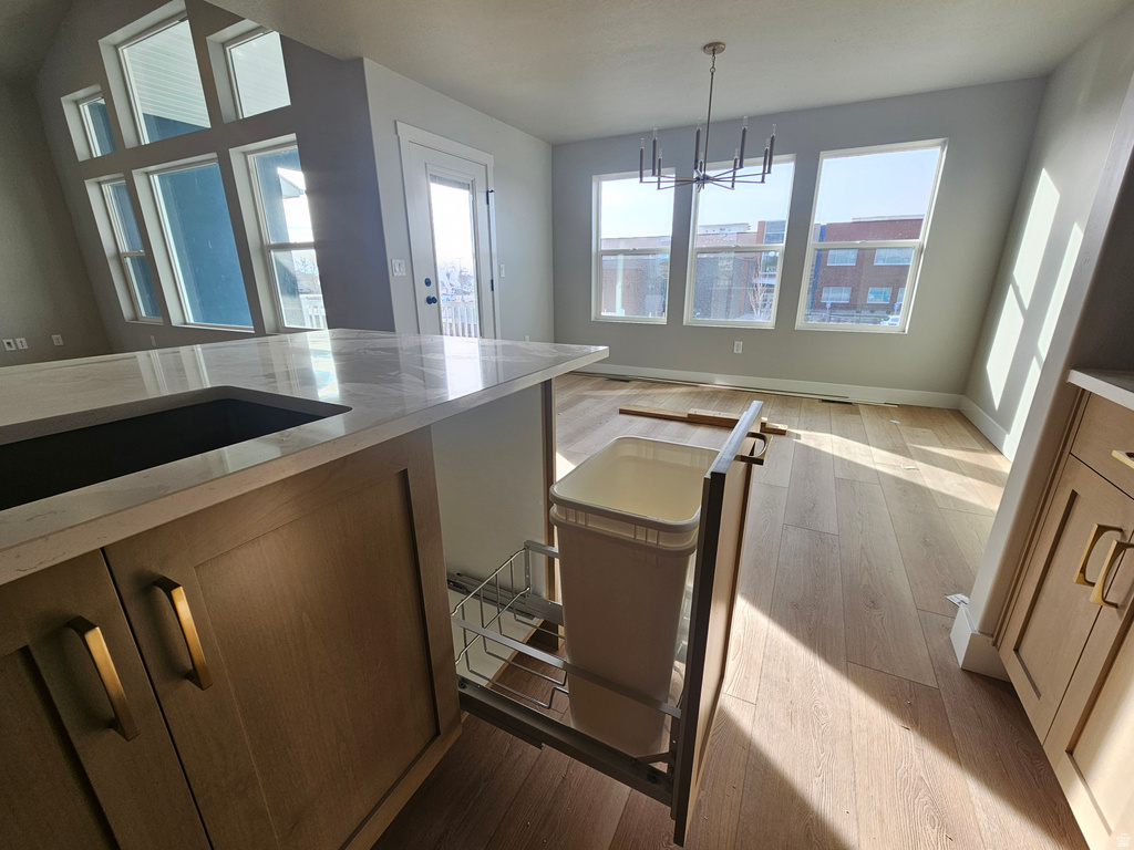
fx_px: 426
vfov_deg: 89.9
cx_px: 567
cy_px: 425
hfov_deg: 106.2
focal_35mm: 13
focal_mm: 2.2
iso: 50
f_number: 2.2
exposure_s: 1/120
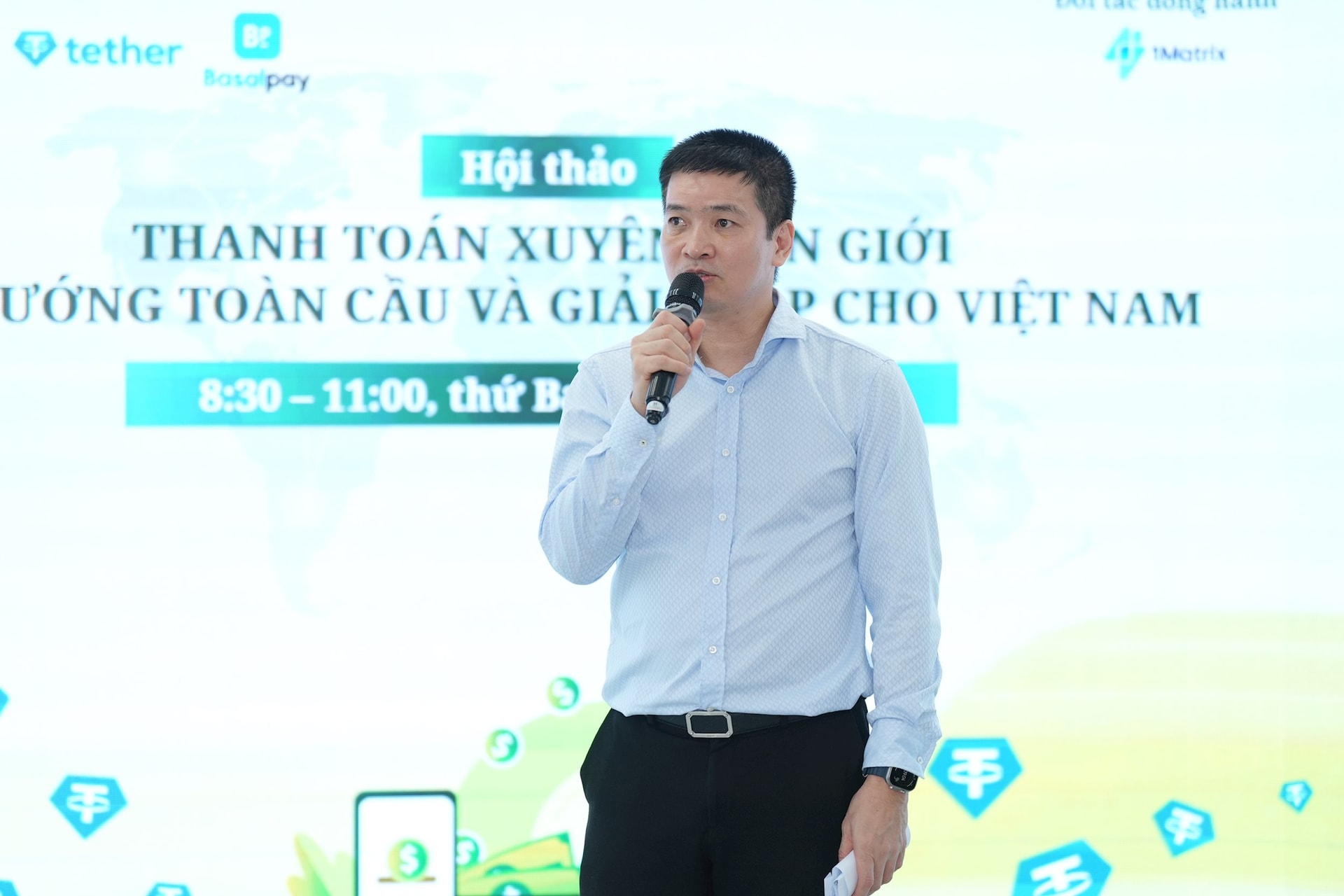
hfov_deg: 19.8
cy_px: 448
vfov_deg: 13.3
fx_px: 3845
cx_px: 672
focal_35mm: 103
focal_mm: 103
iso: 400
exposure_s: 1/200
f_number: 2.8
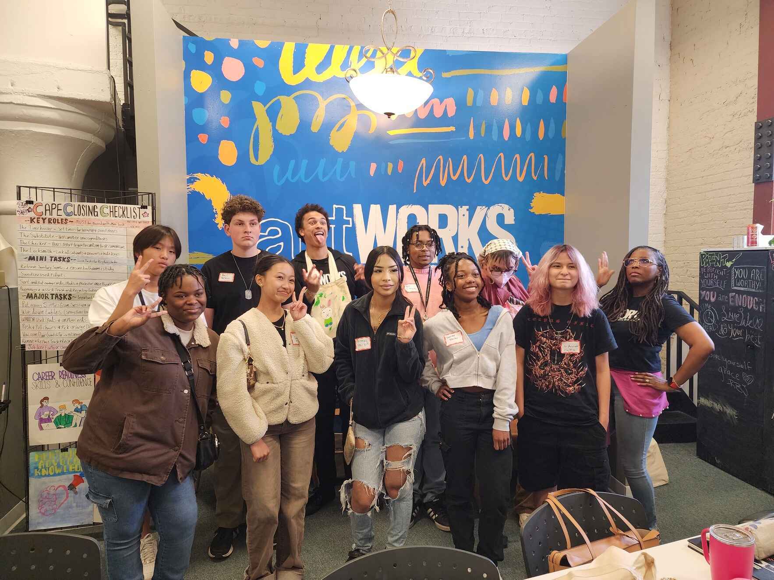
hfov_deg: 73.9
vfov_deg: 58.9
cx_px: 387
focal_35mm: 23
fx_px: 514
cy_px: 290
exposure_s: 1/120
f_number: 1.8
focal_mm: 6.4
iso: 320
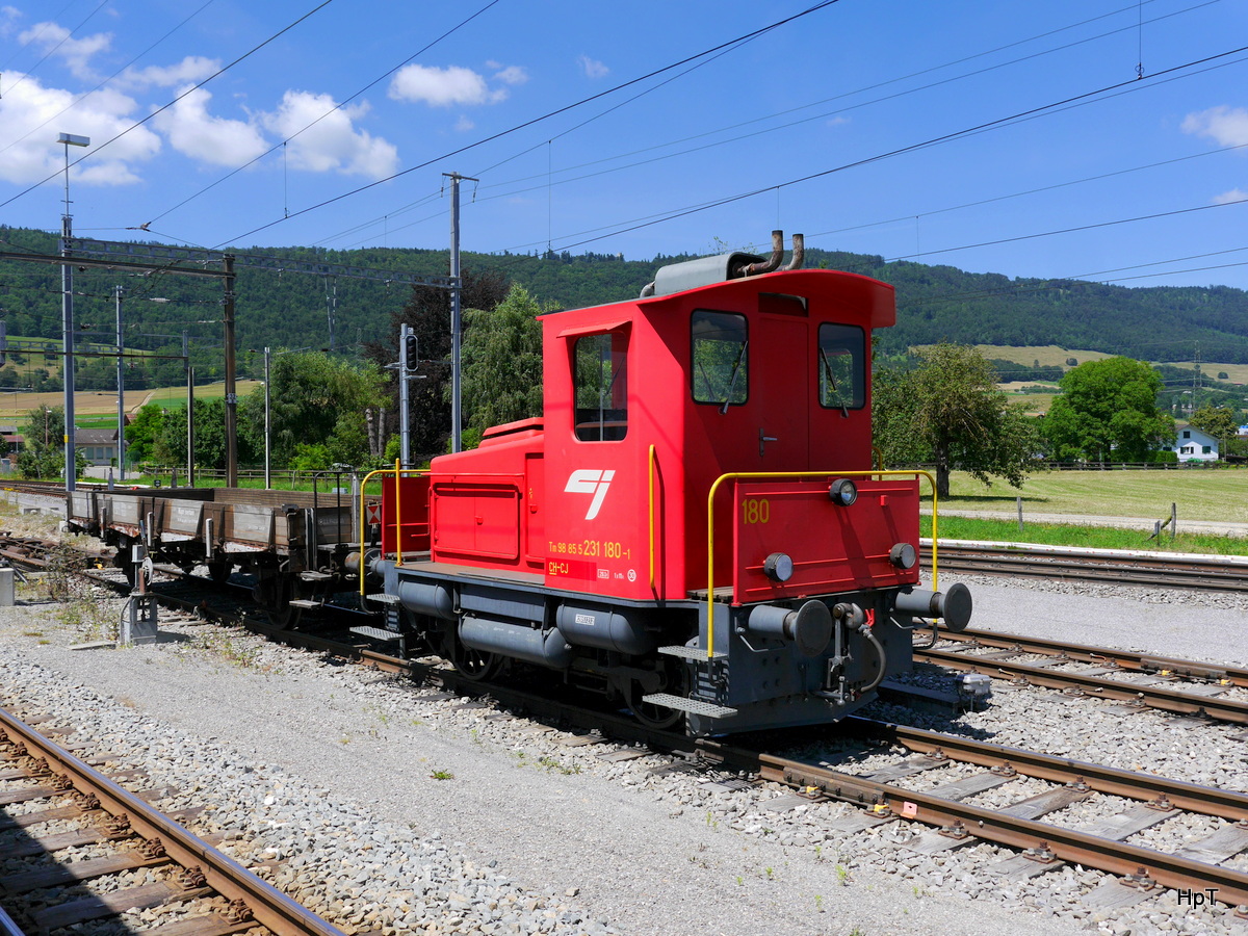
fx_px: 1226
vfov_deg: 41.8
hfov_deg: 54.0
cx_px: 624
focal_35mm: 34
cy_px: 468
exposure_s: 1/400
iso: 160
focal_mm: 17
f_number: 8
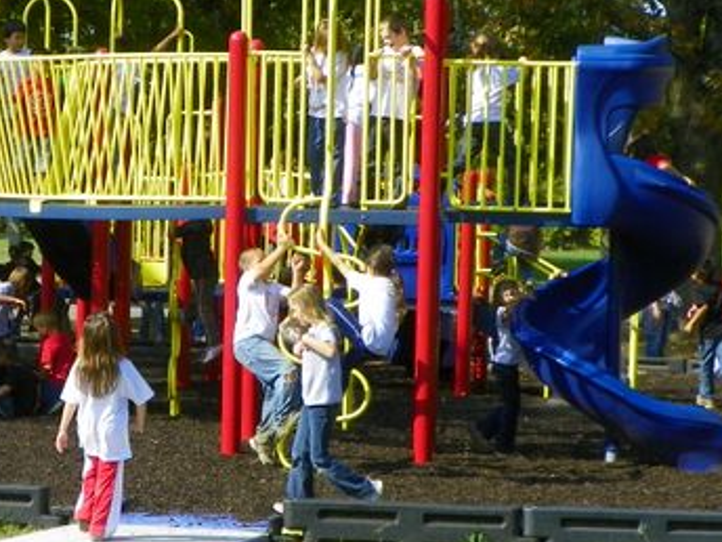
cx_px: 168
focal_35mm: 121
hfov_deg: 16.2
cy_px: 305
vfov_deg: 12.2
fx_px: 2524
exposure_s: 1/320
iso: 64
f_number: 4.5
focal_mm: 9.2
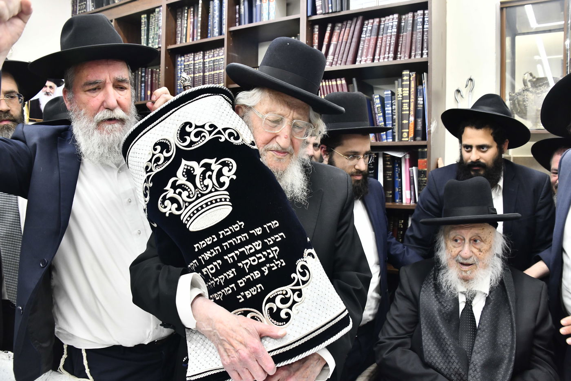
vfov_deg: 46.4
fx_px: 444
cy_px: 190
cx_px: 286
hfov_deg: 65.5
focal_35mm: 28
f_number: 5.6
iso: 1250
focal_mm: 28
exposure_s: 1/160
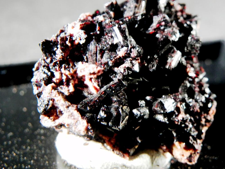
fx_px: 533
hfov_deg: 23.8
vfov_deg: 18.0
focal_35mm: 82
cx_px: 134
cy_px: 68
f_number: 3.5
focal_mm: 11.8
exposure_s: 1/26.8
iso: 335
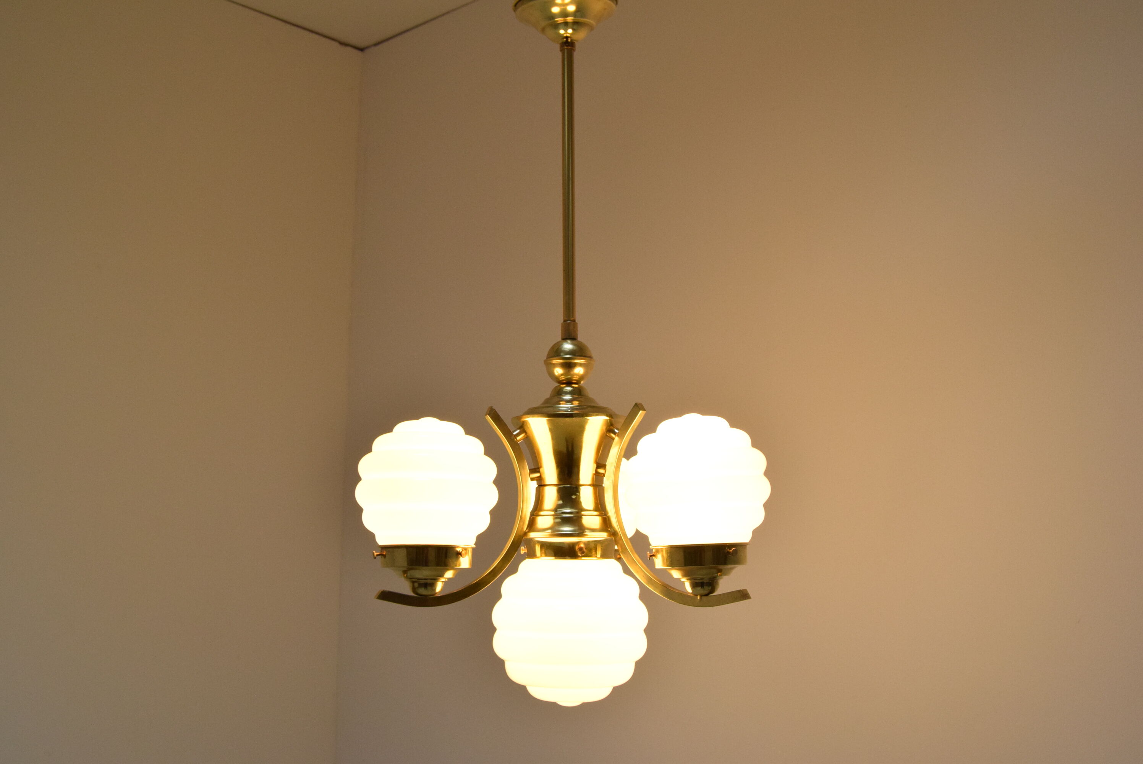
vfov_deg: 36.9
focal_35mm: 36
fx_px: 1144
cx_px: 572
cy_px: 382
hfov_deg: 53.1
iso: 1600
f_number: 7.1
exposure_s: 1/200
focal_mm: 24
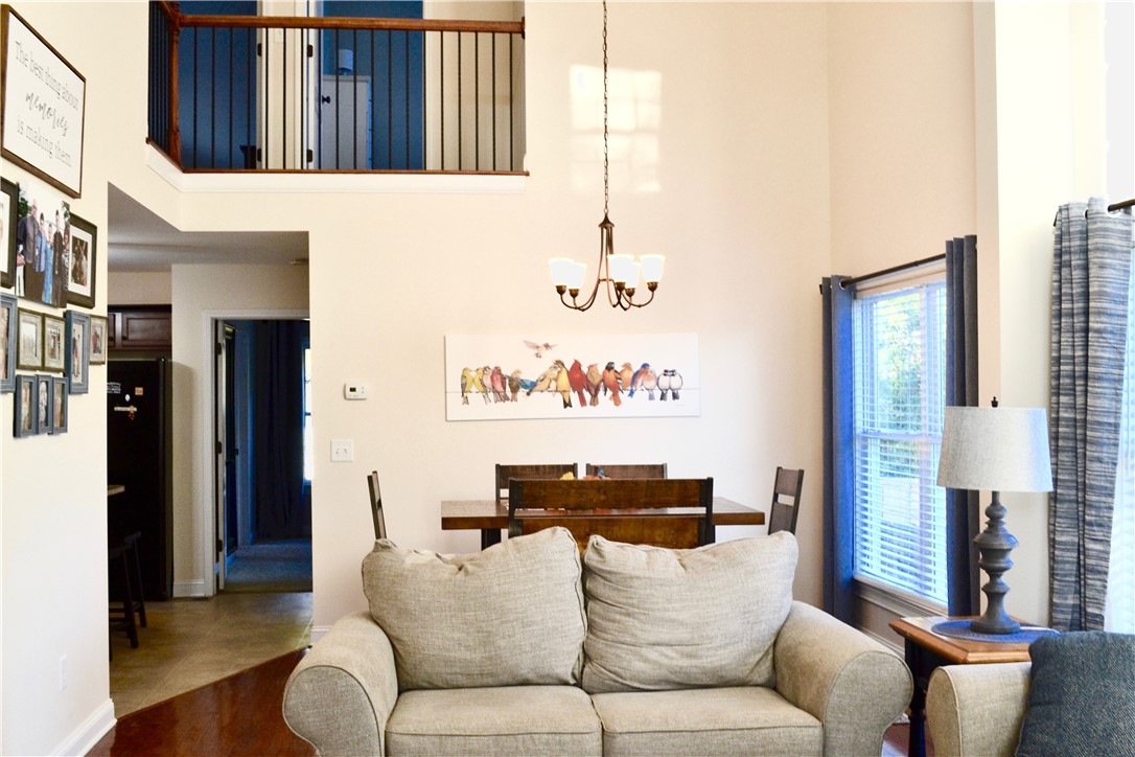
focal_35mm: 36
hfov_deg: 53.1
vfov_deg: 36.9
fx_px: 1135
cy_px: 378
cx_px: 568
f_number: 7.1
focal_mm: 24
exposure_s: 1/30
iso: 400
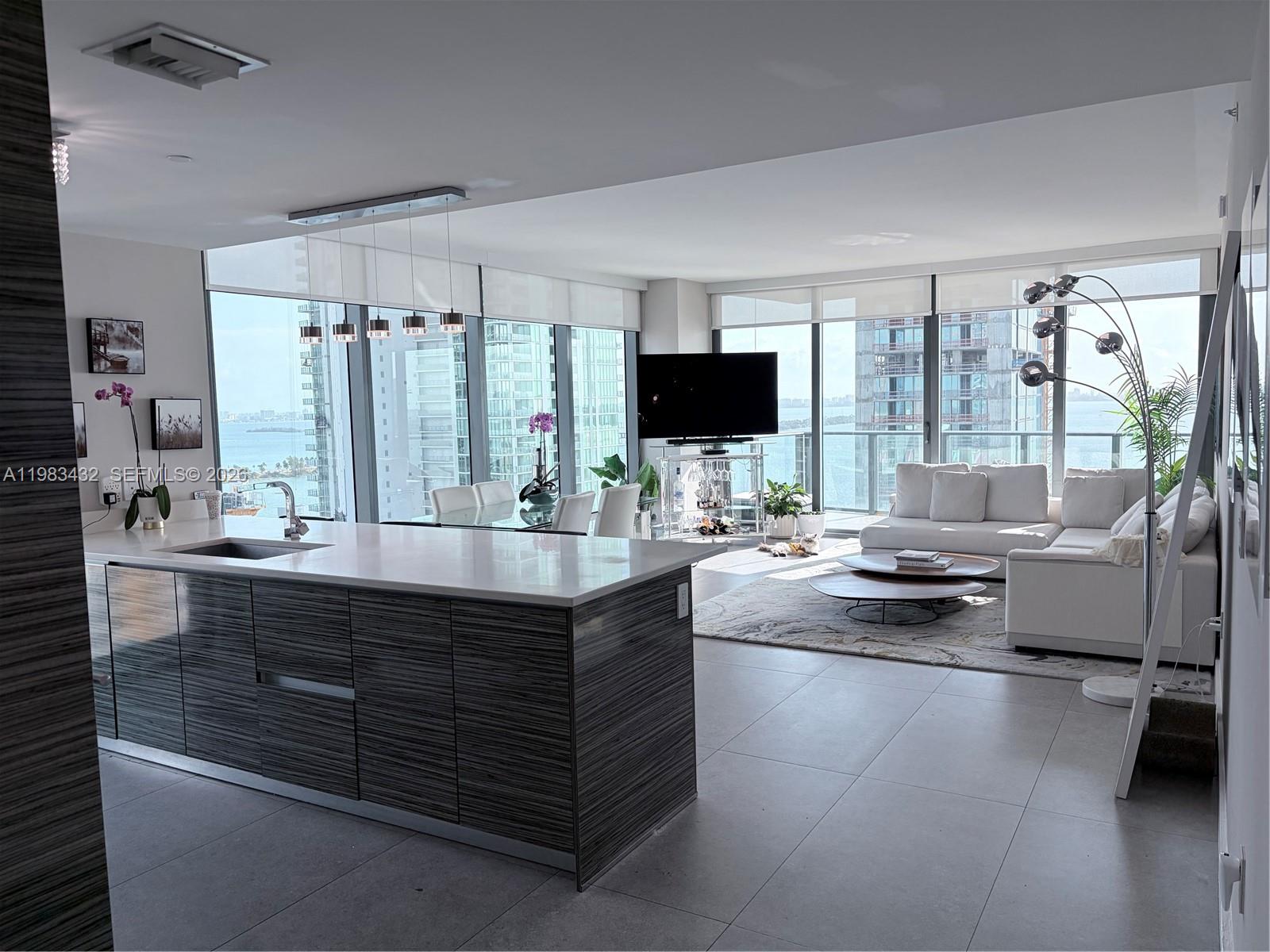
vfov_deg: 53.1
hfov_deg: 67.3
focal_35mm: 26
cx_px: 635
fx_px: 954
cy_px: 476
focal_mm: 5.96
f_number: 1.6
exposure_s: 1/1155
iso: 64
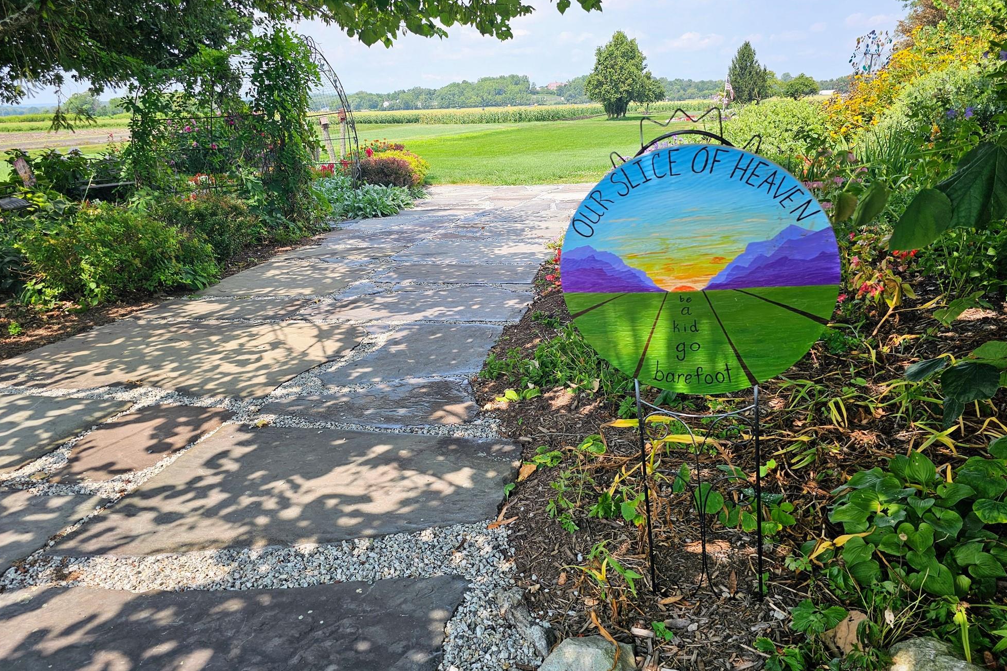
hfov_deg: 71.5
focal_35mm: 25
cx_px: 494
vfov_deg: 51.2
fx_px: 699
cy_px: 309
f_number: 1.7
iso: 10
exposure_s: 1/306
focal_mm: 6.3
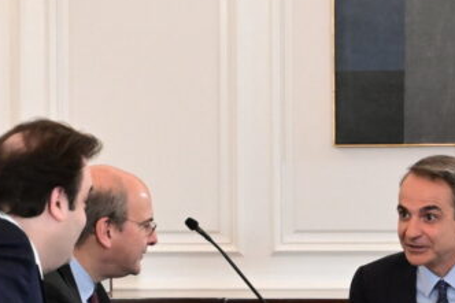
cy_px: 221
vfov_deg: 12.2
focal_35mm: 112
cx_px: 282
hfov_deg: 18.2
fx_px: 1415
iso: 6400
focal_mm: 62
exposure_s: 1/800
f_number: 4
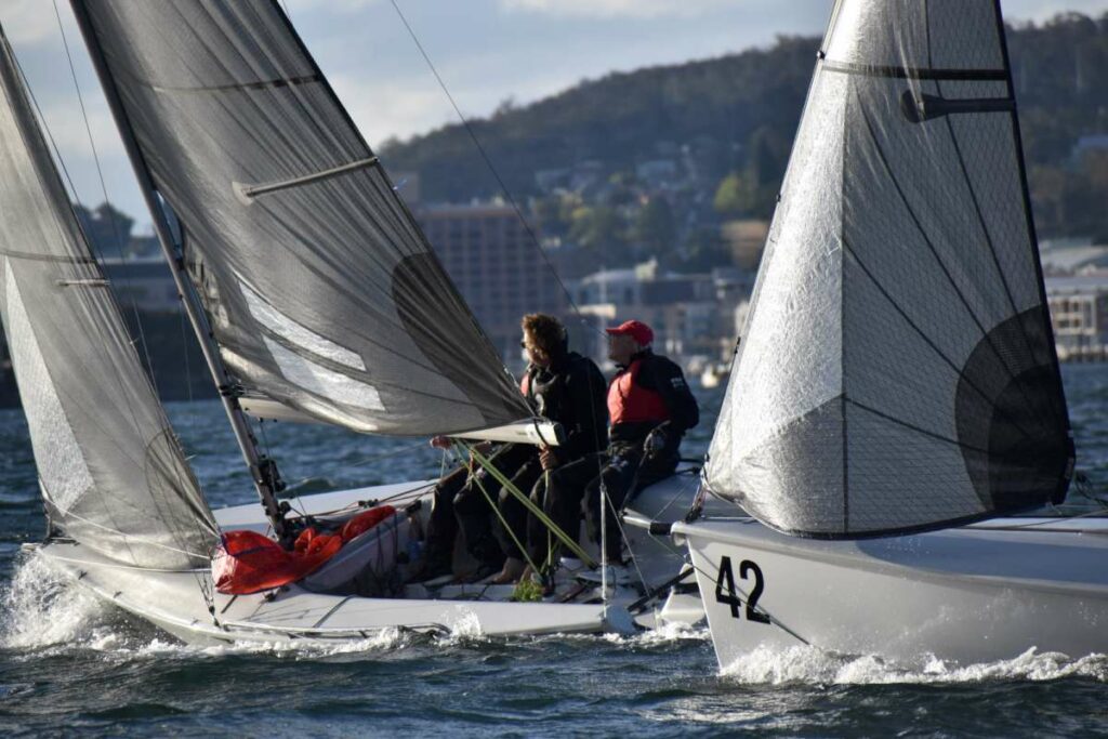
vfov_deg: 3.8
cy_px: 370
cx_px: 554
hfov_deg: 5.7
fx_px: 11081
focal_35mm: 360
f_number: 7.1
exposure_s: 1/1600
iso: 400
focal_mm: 240
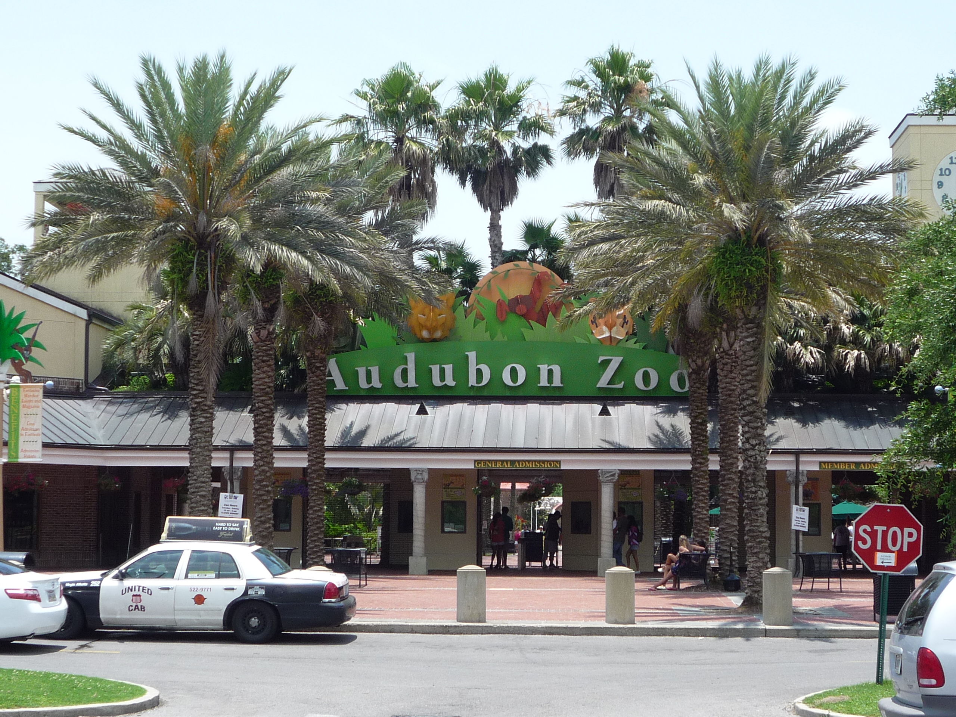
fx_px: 1961
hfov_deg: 27.4
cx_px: 478
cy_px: 358
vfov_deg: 20.7
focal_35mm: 71
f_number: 4.9
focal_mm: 8.8
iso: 100
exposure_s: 1/320
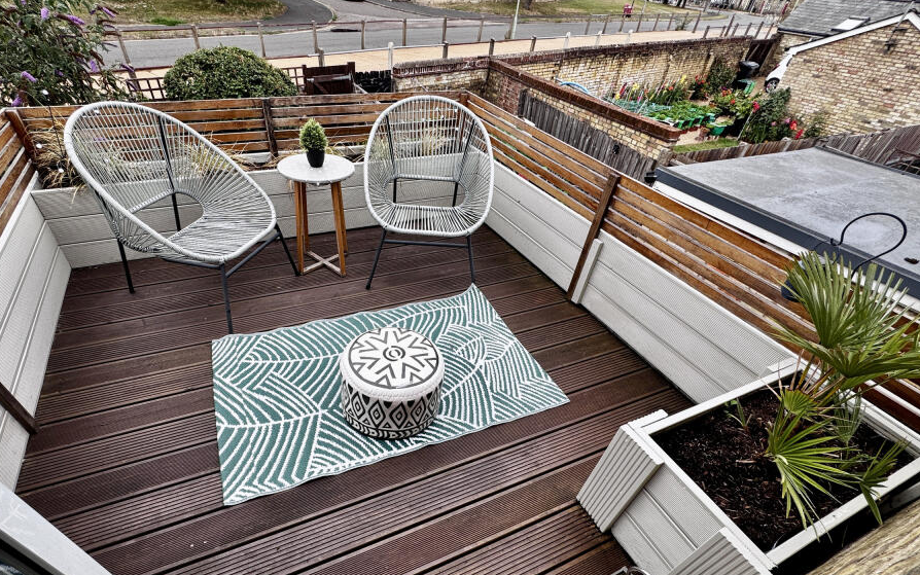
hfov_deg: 94.0
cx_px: 414
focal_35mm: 17
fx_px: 426
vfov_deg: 67.0
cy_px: 360
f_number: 2.2
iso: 40
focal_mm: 2.22
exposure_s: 1/281
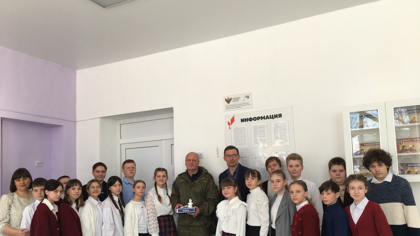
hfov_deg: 61.0
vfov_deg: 36.4
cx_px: 209
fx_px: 356
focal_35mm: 32
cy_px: 150
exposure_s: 1/136
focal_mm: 4.15
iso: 25
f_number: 2.2
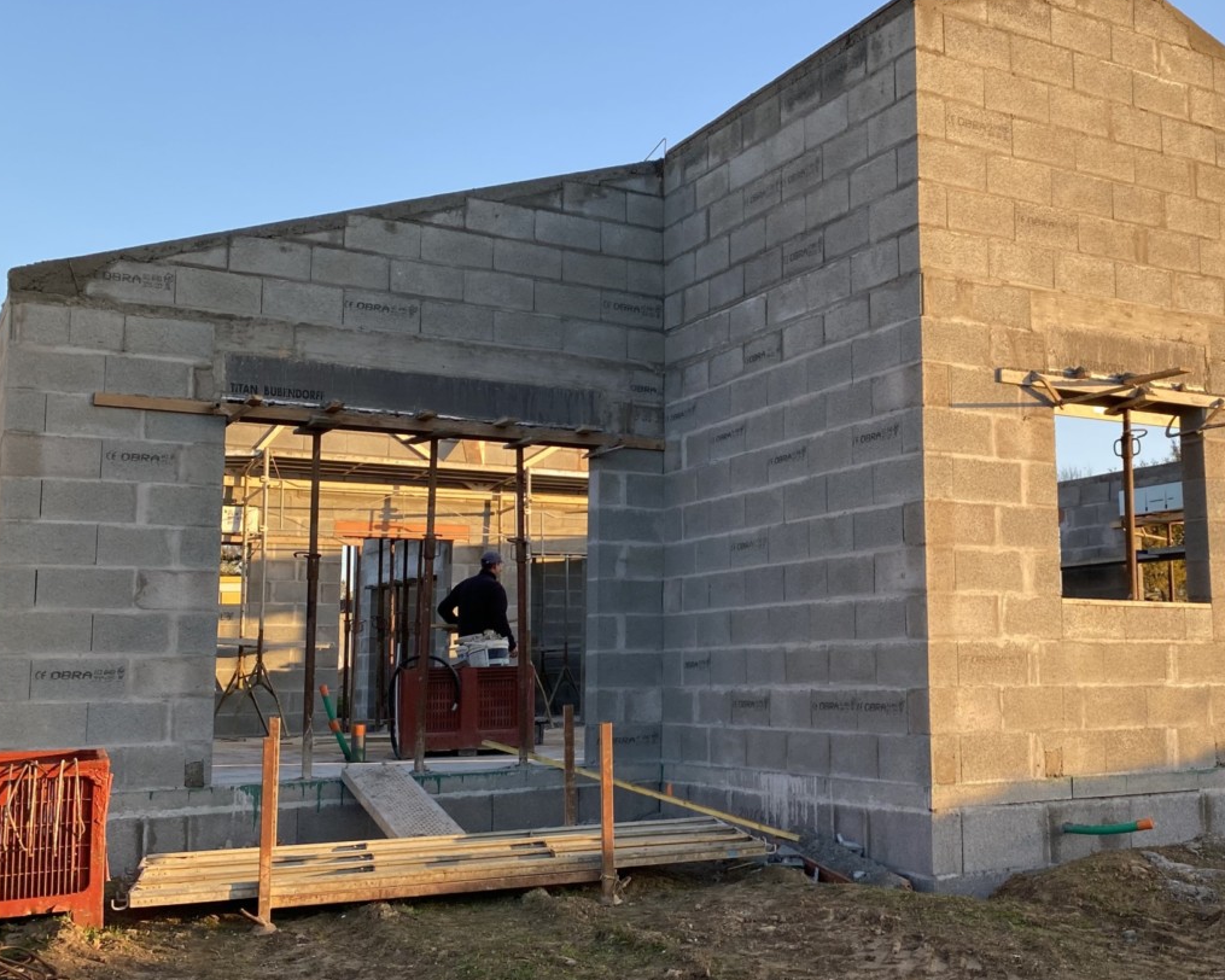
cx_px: 839
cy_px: 496
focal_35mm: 40
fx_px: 1450
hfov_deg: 45.0
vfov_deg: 37.3
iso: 32
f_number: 1.8
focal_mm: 4.25
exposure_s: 1/534
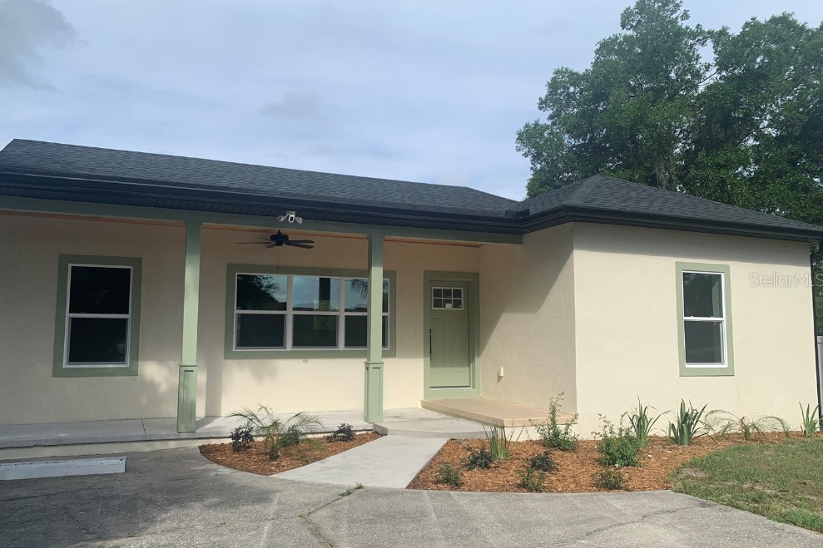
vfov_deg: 46.4
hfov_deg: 65.5
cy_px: 279
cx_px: 402
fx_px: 640
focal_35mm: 28
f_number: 1.8
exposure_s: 1/2755
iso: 25
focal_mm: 4.25
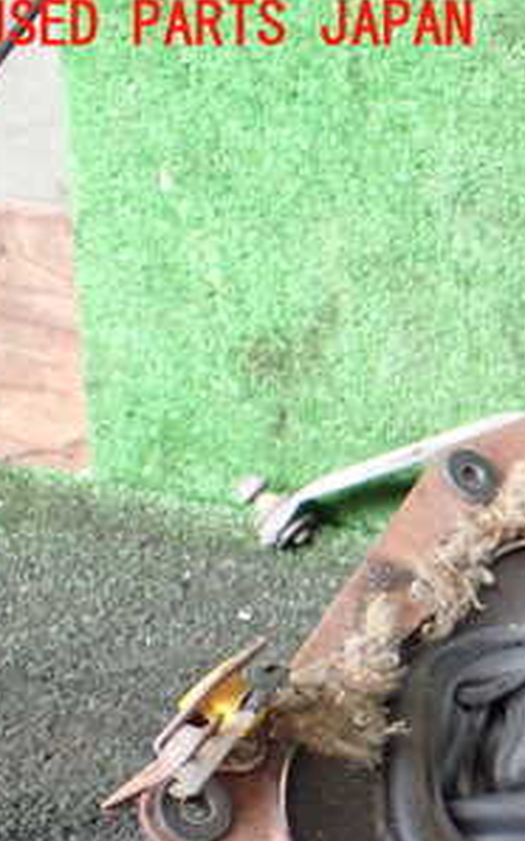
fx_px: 1467
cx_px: 807
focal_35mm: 64
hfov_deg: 17.9
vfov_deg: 31.5
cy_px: 627
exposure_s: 1/60
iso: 800
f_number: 2.3
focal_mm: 5.4
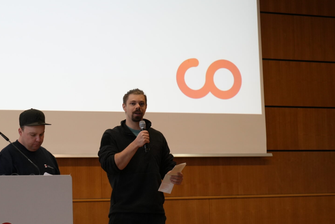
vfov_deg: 11.0
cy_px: 156
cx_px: 57
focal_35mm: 124
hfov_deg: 16.4
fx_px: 1154
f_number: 5.6
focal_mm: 70
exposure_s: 1/160
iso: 1250
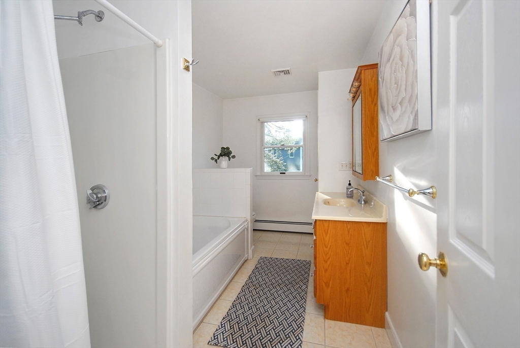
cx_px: 260
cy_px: 174
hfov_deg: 100.3
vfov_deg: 77.5
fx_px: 217
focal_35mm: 15
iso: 400
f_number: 5
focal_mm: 10
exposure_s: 1/60
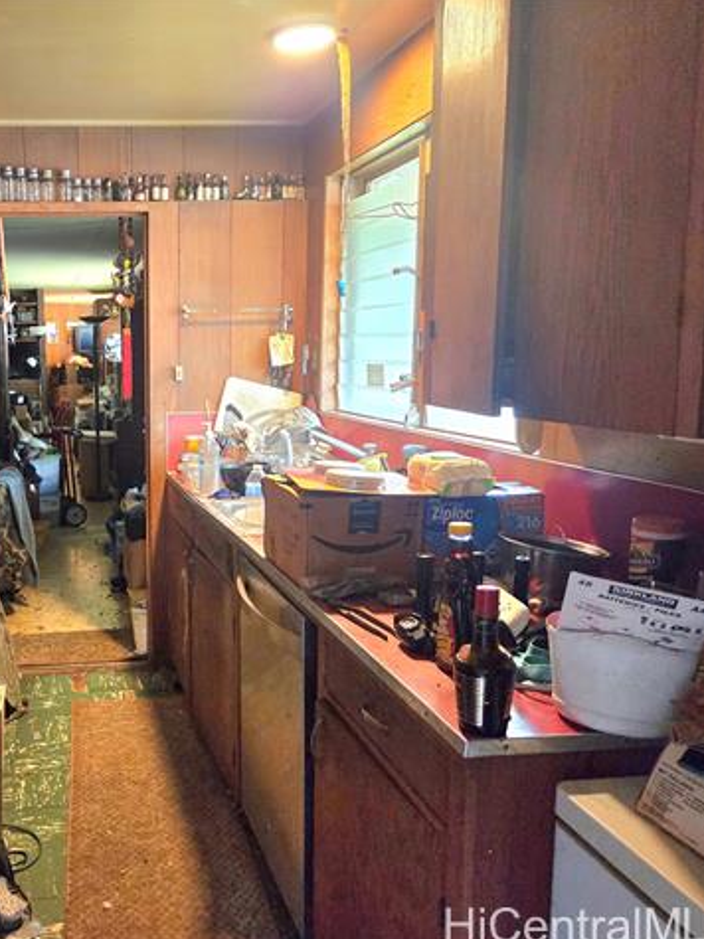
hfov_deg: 42.5
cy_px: 470
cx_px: 103
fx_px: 841
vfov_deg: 58.4
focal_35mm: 31
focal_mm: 5.4
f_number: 1.8
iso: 1250
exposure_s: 1/120
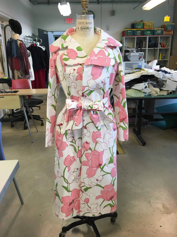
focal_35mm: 29
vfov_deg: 61.7
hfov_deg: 48.2
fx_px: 198
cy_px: 118
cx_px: 88
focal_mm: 4.15
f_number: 2.2
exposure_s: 1/30
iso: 25
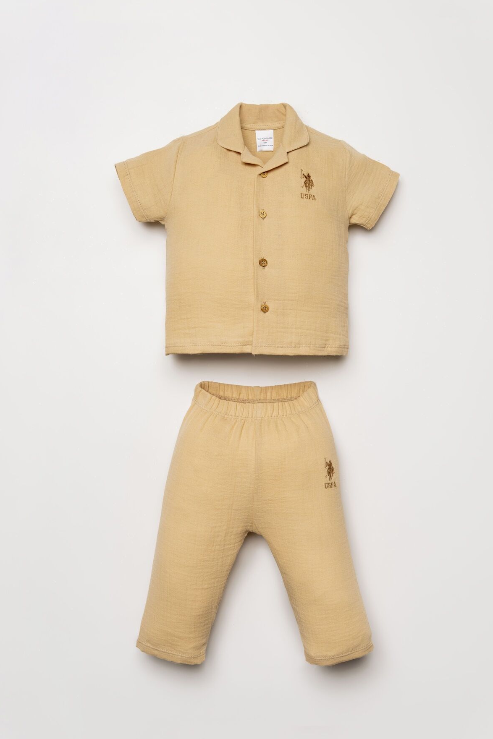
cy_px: 374
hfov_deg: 29.2
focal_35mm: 46
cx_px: 251
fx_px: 945
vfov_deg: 42.7
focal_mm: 30
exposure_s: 1/160
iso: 125
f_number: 7.1
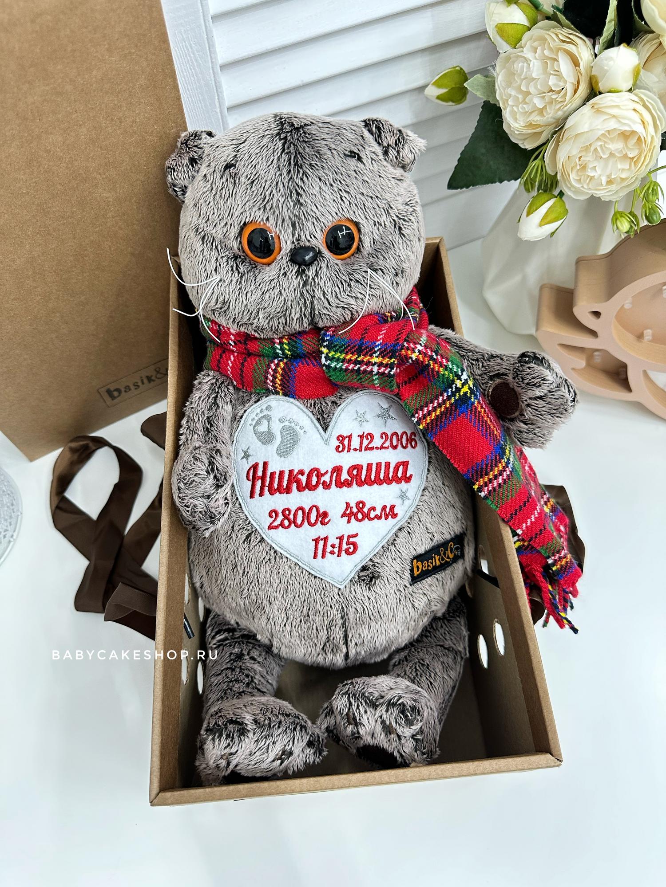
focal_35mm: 24
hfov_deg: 56.8
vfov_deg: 71.6
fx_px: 616
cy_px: 444
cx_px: 333
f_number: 1.78
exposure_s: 1/100
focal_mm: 6.86
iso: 200
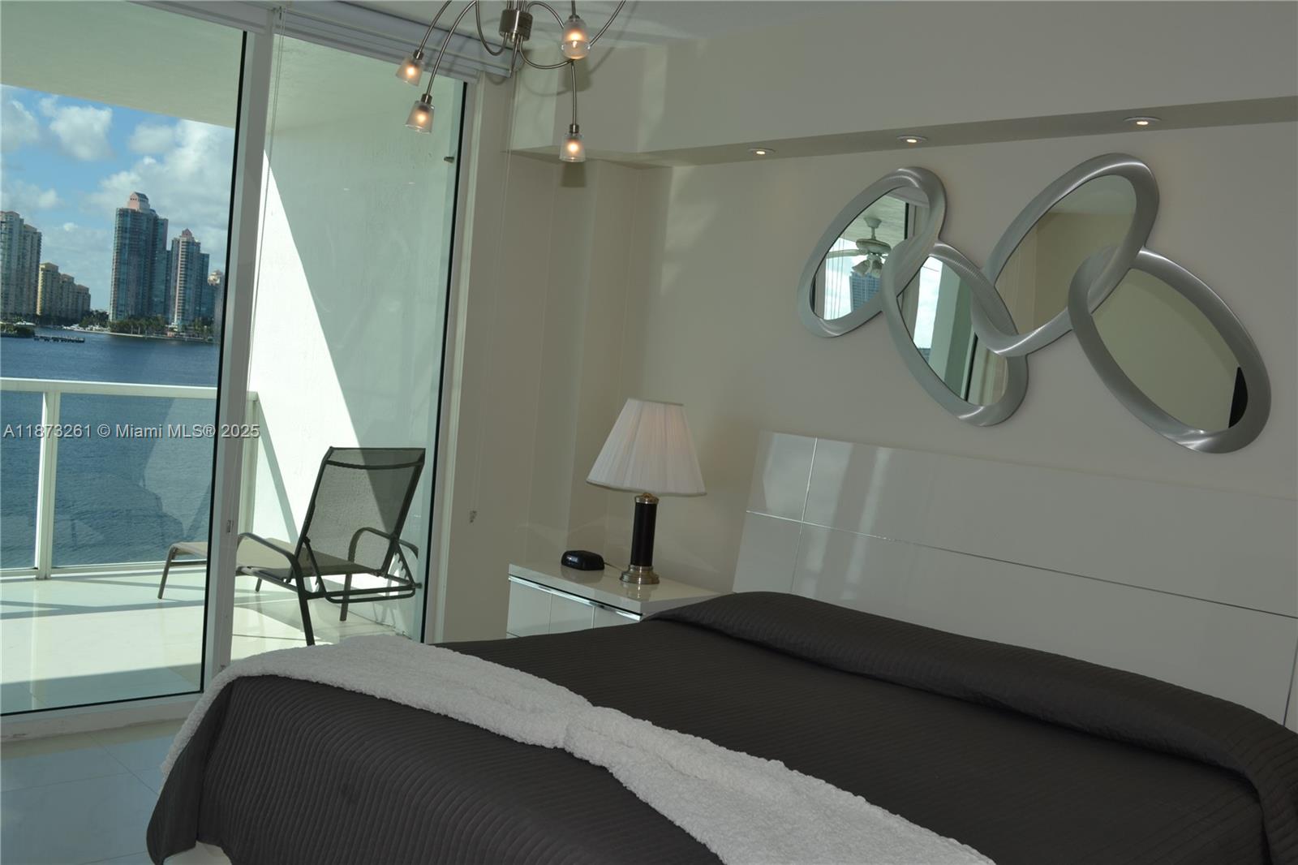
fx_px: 1190
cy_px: 432
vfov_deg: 40.0
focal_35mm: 33
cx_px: 649
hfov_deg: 57.2
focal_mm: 22
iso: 100
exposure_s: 1/200
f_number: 8
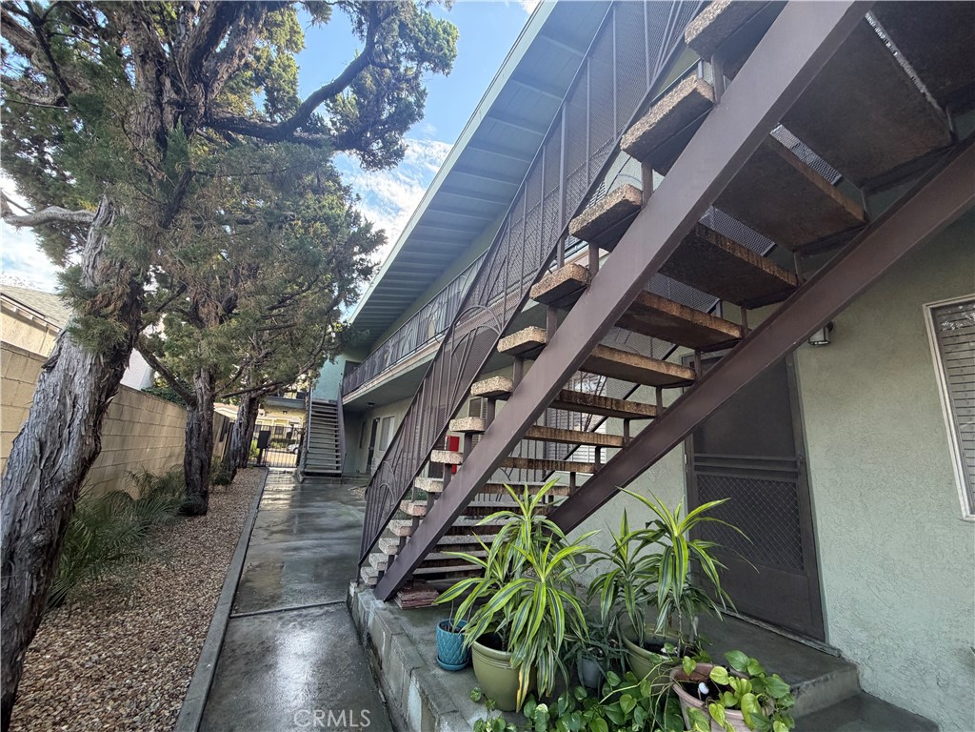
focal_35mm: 14
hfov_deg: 102.1
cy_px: 366
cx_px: 488
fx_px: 394
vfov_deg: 85.7
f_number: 2.2
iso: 200
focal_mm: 2.22
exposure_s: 1/121
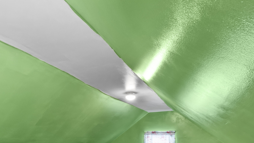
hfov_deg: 66.7
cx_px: 93
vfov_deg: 37.4
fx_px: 189
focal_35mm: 28
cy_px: 141
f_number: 14
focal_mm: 12
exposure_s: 1/1.25
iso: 640
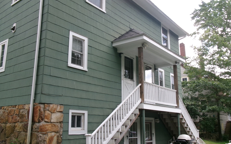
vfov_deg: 37.3
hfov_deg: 56.7
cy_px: 74
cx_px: 114
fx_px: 214
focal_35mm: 34
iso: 100
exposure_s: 1/70
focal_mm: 5.1
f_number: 3.9
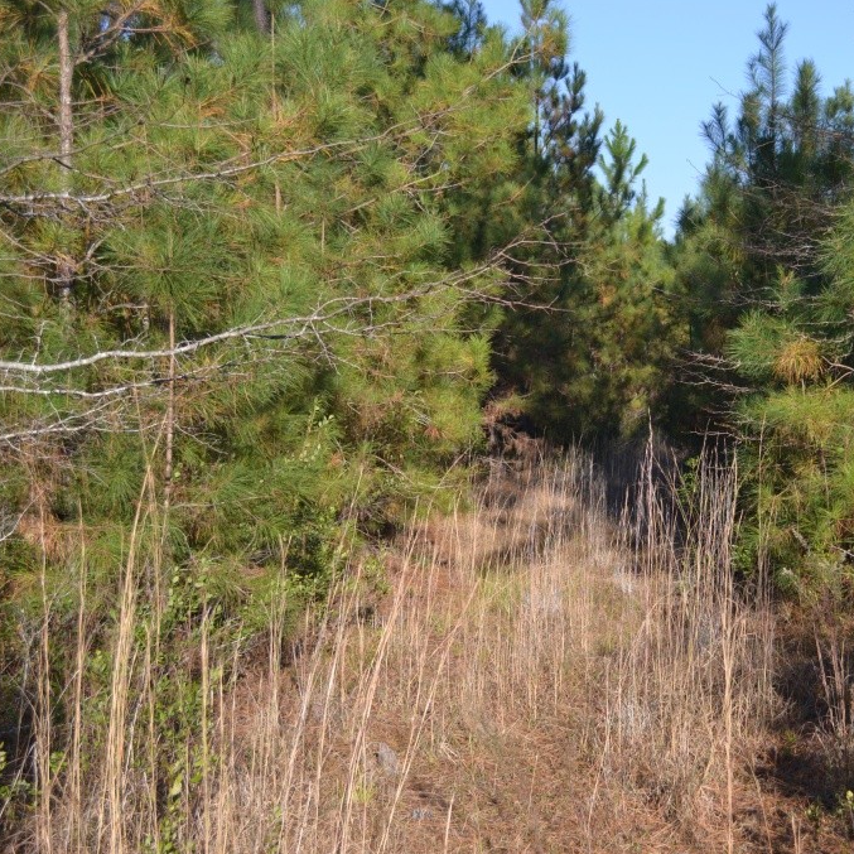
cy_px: 426
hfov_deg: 31.3
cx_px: 594
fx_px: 1507
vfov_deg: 31.6
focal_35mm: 54
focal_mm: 28
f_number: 4.5
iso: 100
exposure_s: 1/320
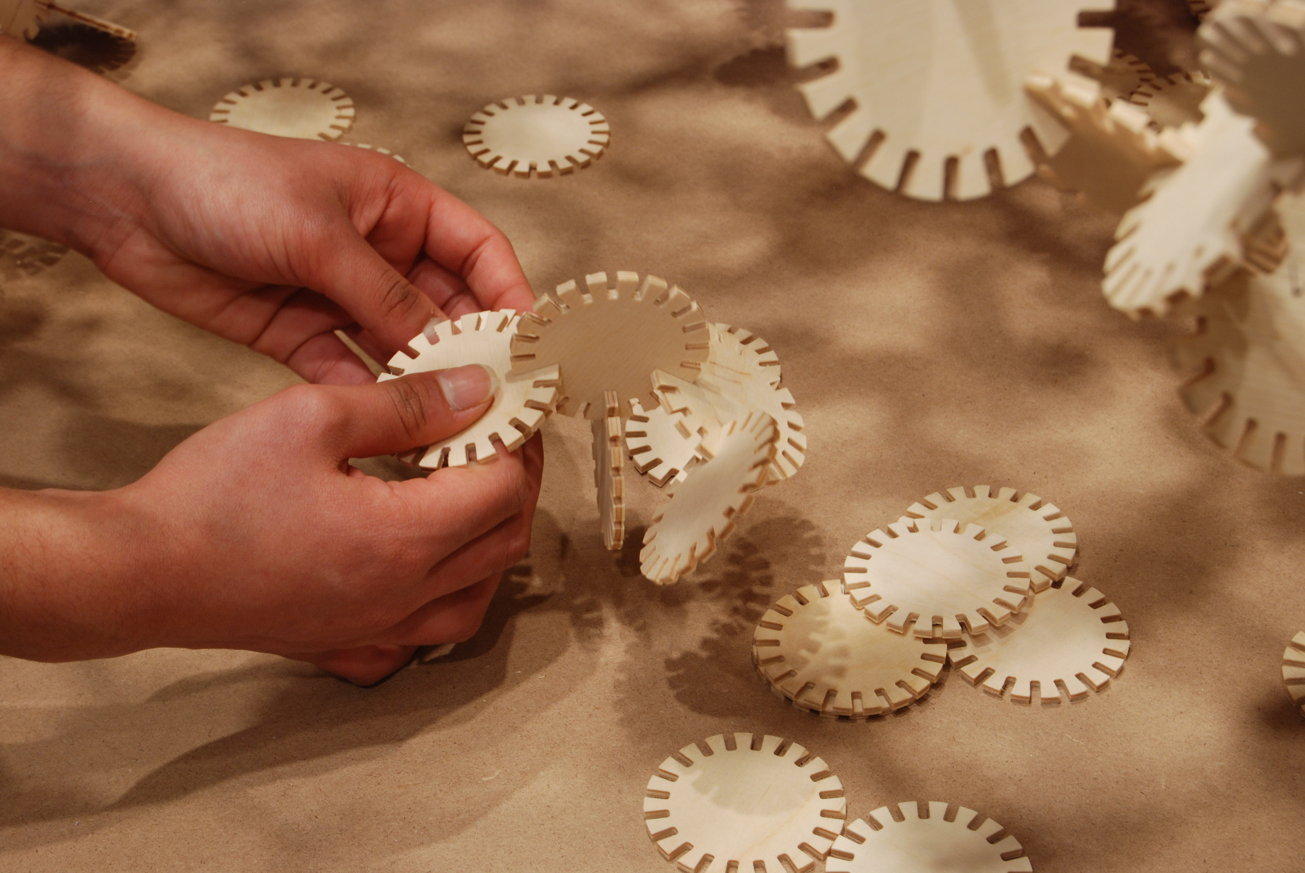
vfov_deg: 19.0
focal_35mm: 72
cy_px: 436
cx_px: 652
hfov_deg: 28.0
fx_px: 2613
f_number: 14
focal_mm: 48
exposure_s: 1/1.6
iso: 250
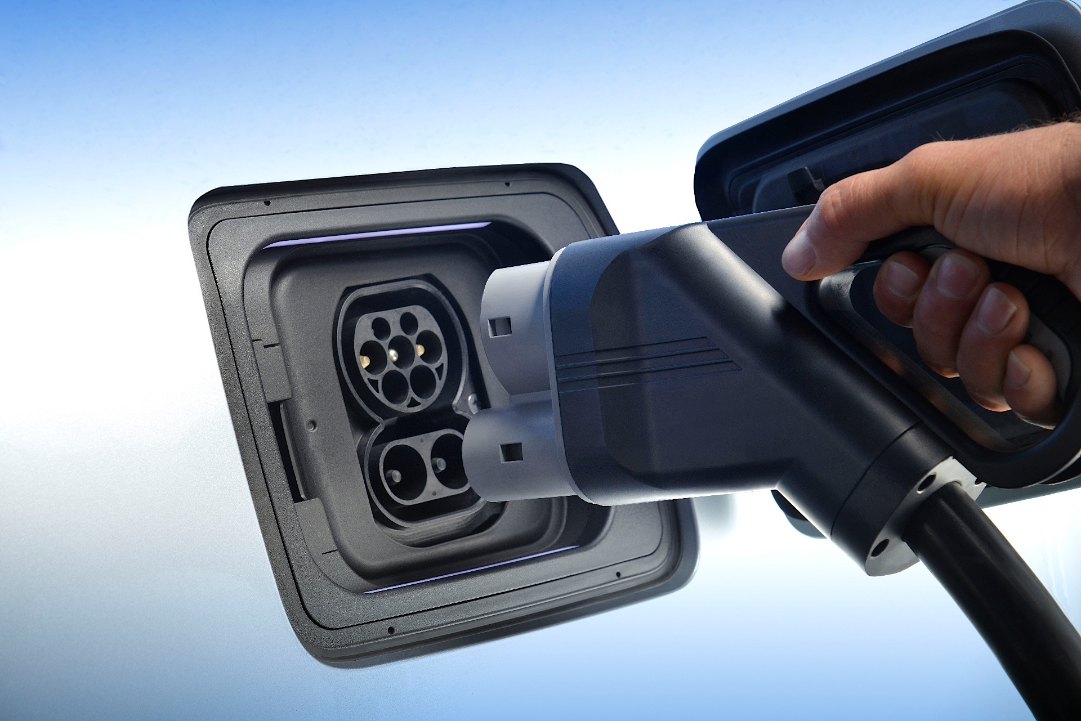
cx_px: 540
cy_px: 360
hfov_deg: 19.5
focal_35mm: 105
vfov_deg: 13.0
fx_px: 3153
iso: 200
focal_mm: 105
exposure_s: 1/40
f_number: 11
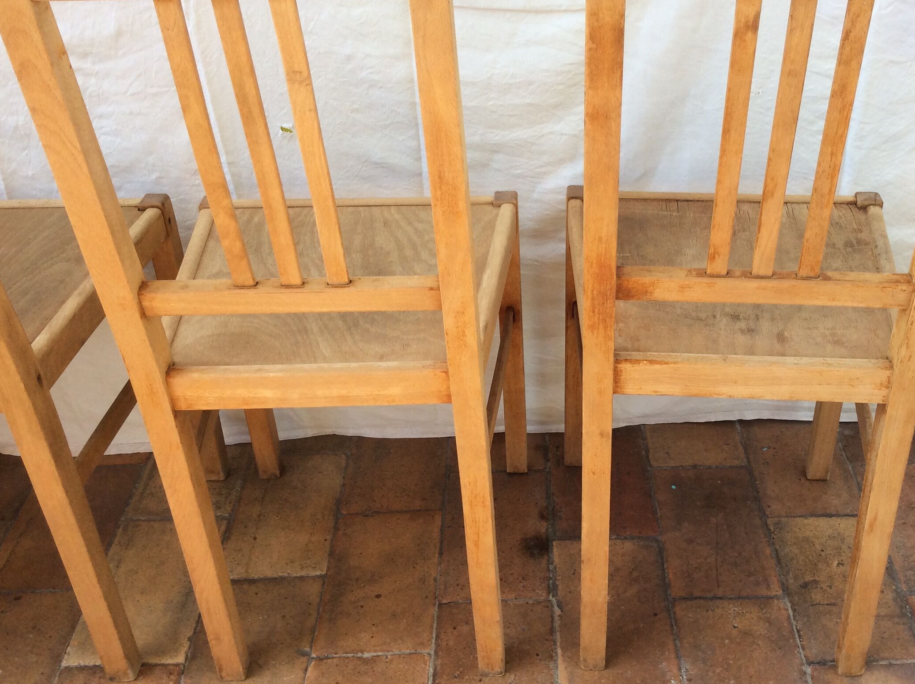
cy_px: 311
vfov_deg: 35.8
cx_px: 568
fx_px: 1056
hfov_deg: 46.5
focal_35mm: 40
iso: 32
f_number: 2.4
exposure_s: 1/128
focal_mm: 3.3
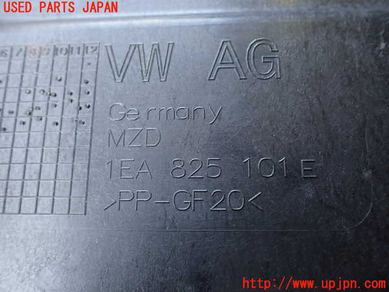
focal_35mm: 30
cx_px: 194
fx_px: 337
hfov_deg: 60.0
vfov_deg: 46.8
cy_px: 146
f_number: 2.3
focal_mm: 5.4
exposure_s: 1/125
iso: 320
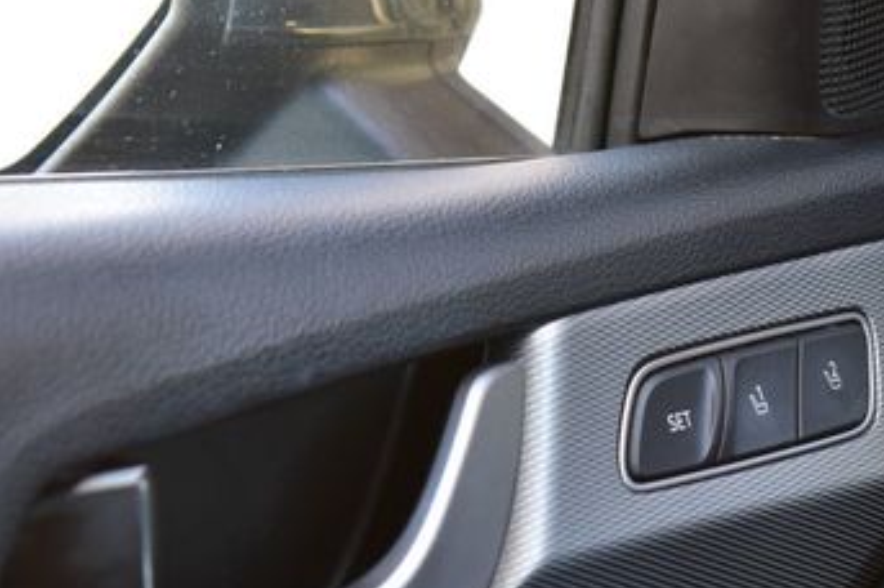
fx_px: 3776
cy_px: 413
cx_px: 778
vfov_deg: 8.9
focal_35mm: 154
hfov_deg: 13.2
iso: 400
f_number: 6.3
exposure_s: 1/20
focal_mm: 55
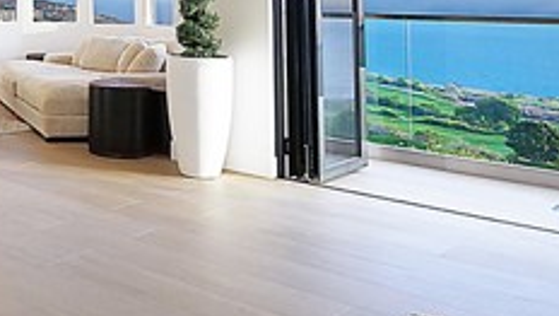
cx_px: 2
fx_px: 712
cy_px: -24
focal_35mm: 48
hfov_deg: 38.2
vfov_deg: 23.6
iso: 1600
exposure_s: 1/80
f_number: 8
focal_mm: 8
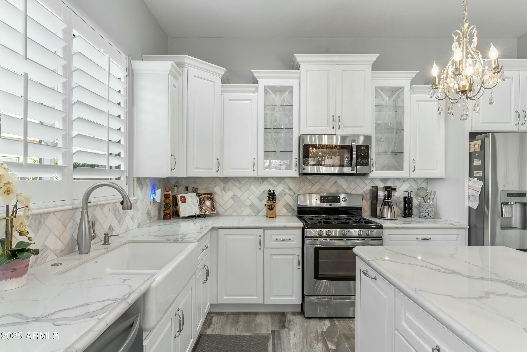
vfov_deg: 64.6
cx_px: 264
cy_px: 176
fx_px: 278
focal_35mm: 19
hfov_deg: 86.9
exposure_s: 1/30
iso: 800
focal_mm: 19
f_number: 9
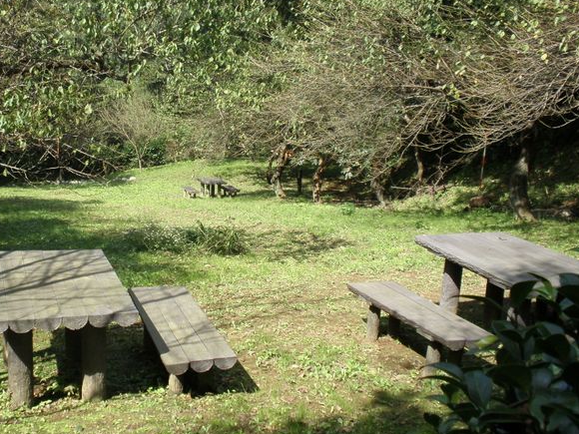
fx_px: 853
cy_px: 228
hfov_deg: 37.2
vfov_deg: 28.6
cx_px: 208
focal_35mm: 51
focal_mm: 6.6
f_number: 3.5
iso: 64
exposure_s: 1/320
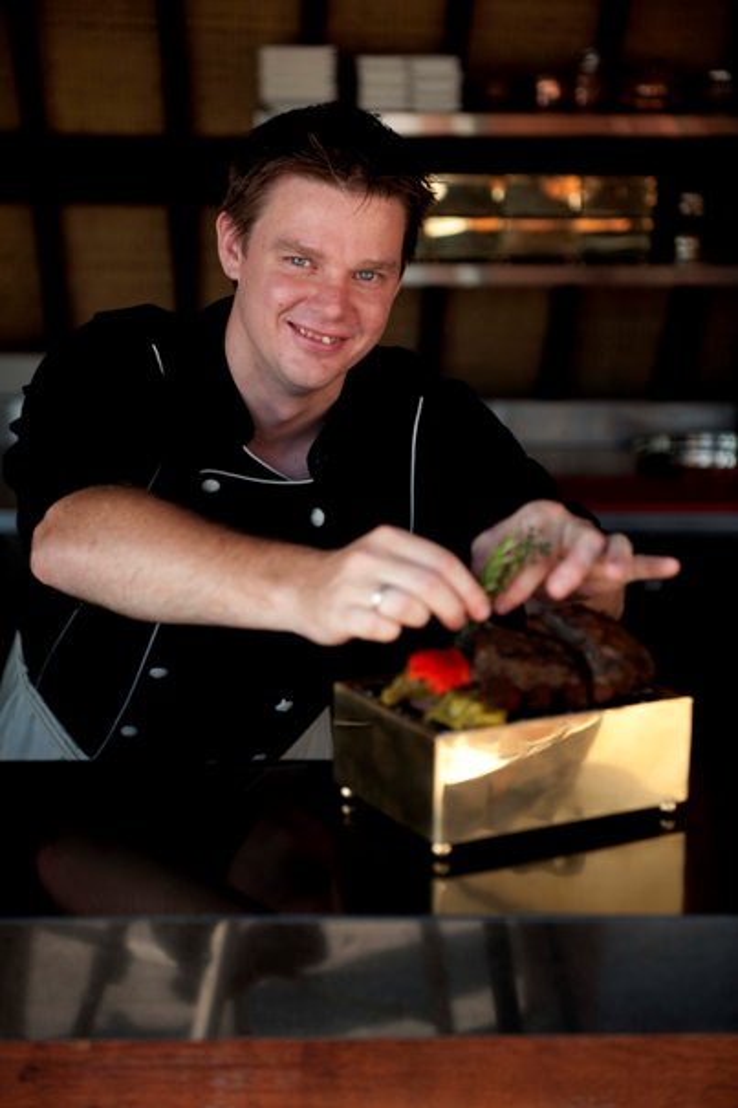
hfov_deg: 19.4
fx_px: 2154
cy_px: 554
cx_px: 369
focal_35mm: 70
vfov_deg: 28.9
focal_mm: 70
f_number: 2.8
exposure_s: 1/500
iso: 200
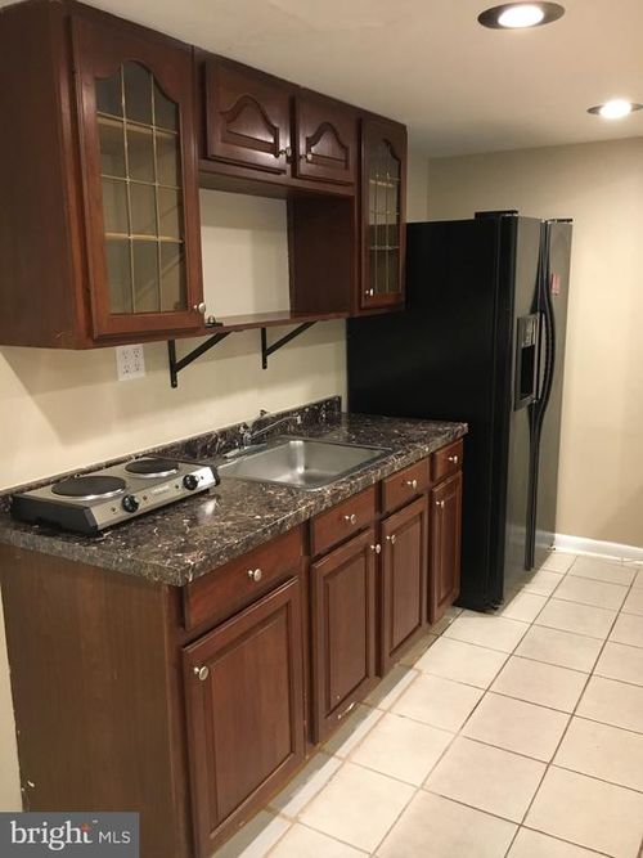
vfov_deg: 61.7
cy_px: 429
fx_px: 718
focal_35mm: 29
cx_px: 322
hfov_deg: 48.2
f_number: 2.2
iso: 200
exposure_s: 1/24
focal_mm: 4.15
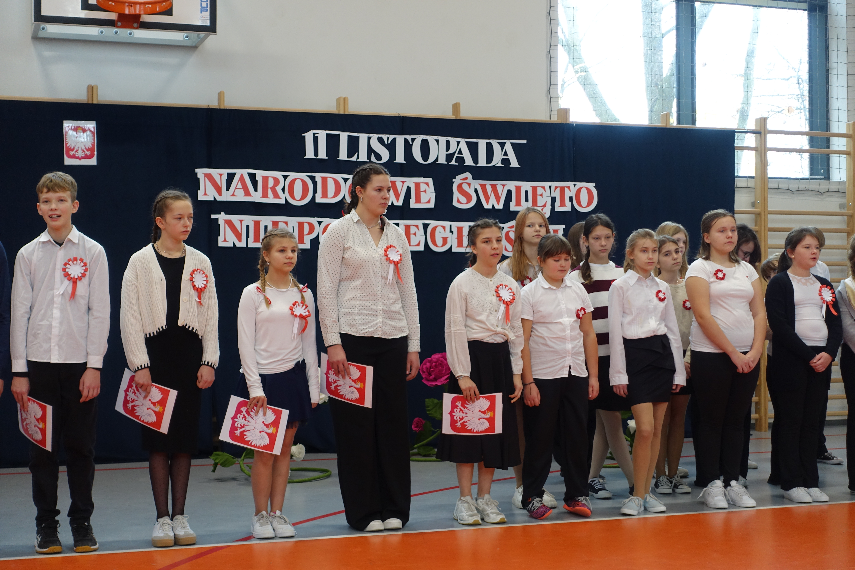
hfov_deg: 35.6
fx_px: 1330
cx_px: 428
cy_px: 285
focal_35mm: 56
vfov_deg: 24.2
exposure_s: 1/60
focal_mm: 20.43
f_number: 2.8
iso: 400
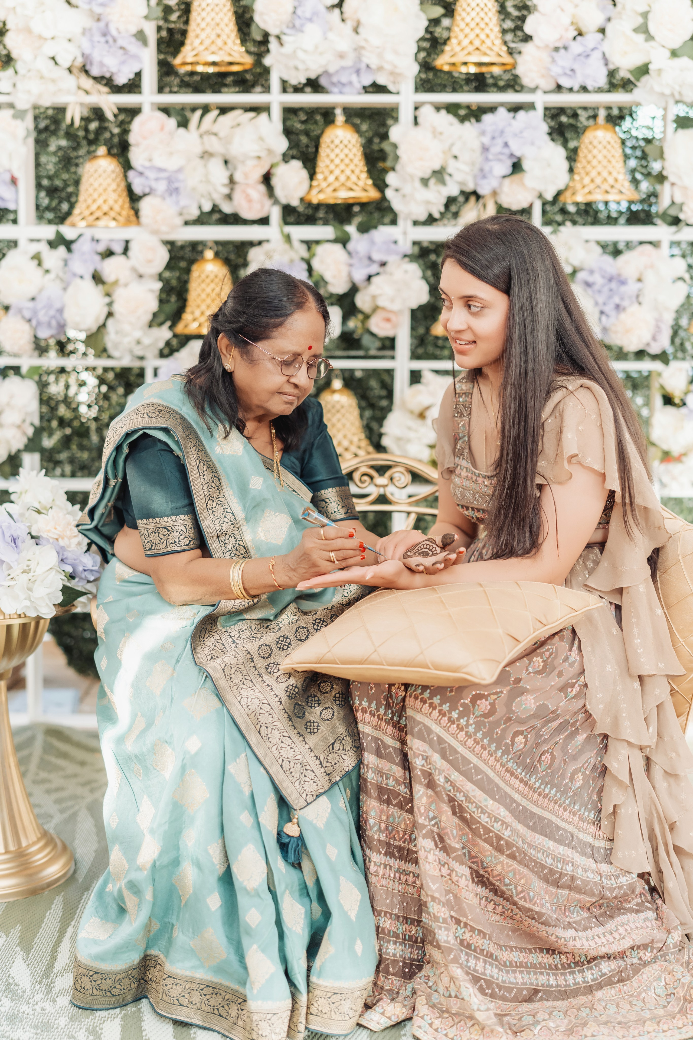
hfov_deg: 27.0
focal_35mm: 50
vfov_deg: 39.6
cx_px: 346
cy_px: 520
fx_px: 1444
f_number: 1.6
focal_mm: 50
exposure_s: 1/250
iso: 320
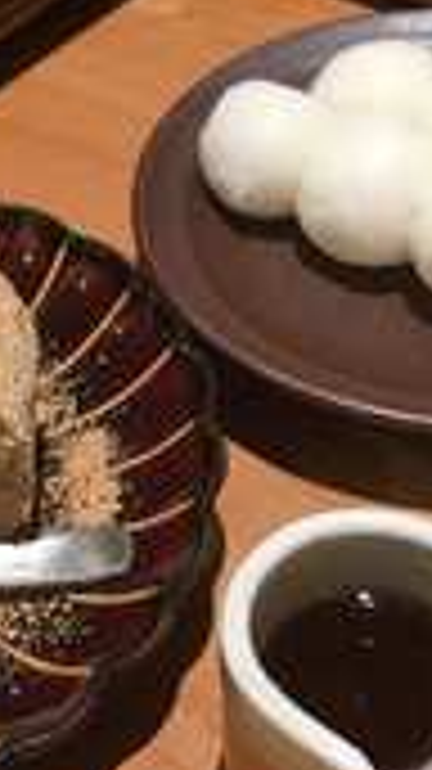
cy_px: 356
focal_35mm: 73
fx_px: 1489
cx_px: 104
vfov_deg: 29.0
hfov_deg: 16.4
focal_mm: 4.15
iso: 64
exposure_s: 1/30
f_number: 2.2
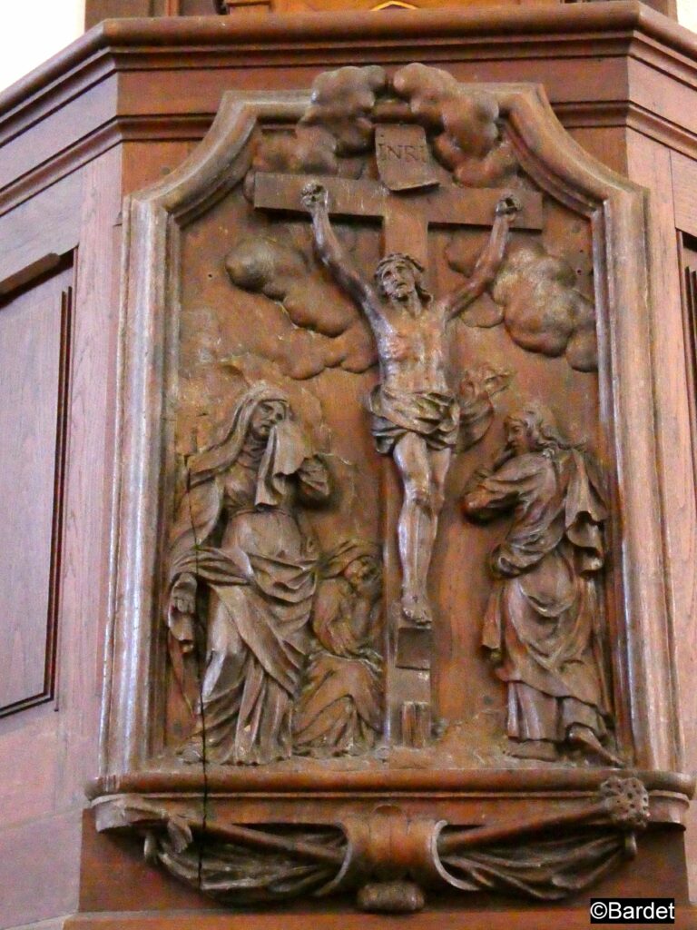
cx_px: 348
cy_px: 465
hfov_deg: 19.9
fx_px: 1987
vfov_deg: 26.3
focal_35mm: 74
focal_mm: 13.3
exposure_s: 1/5
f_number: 4.4
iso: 3200
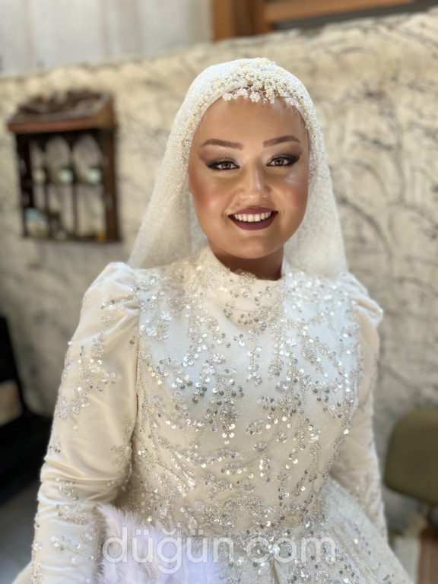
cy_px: 292
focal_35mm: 26
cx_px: 219
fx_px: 439
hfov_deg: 53.1
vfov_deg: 67.3
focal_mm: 5.1
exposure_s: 1/513
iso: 50
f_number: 1.6
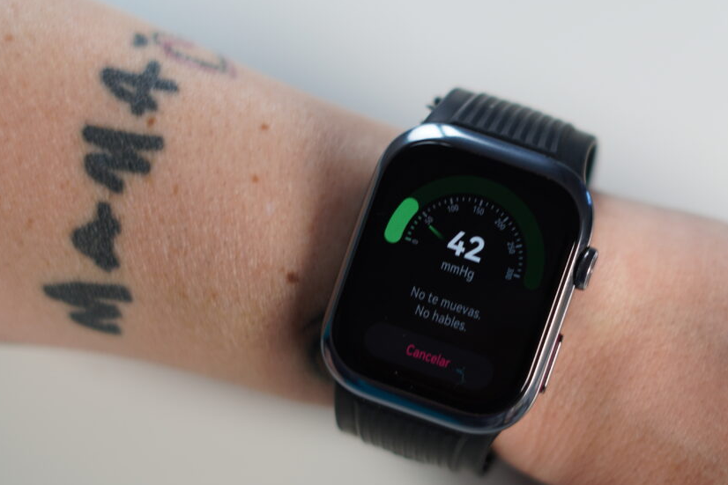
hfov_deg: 21.0
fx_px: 1962
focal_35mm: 97
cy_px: 261
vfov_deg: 14.1
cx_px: 464
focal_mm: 50
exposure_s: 1/60
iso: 100
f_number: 2.2
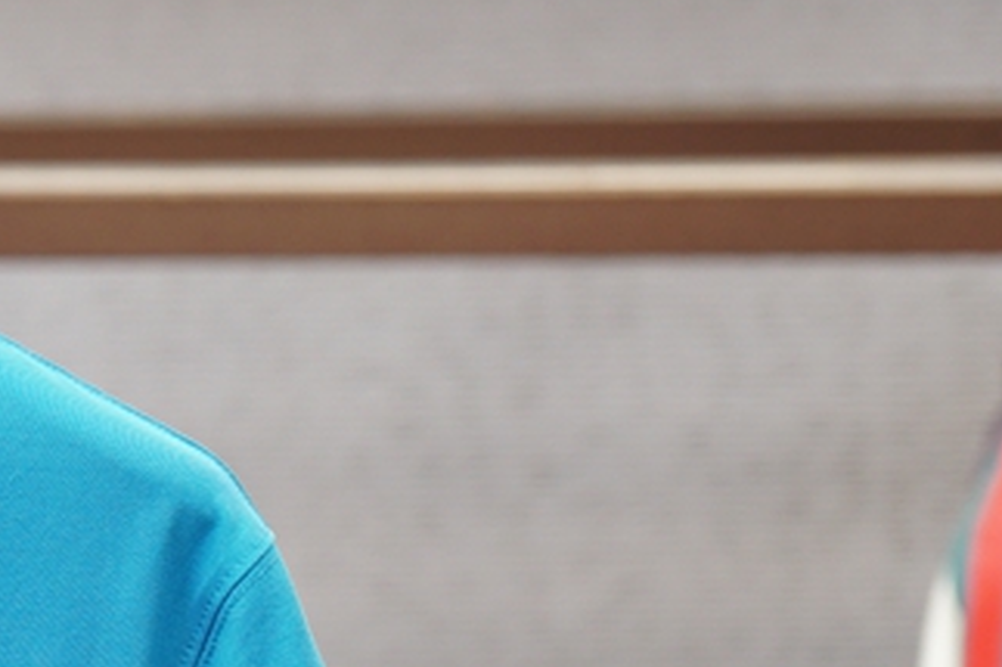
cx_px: -580
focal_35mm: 276
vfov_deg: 5.0
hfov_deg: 7.3
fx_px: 7669
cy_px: 800
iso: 320
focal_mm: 55
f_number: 4
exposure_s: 1/125
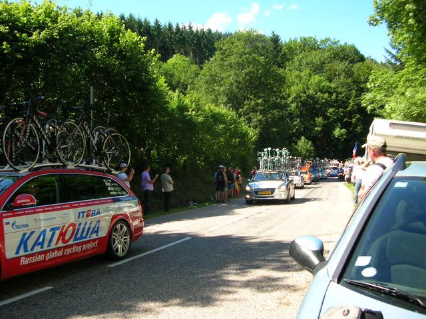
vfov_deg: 40.7
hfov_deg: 52.6
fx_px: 431
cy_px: 160
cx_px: 213
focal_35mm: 35
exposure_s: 1/323
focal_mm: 5.8
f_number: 2.8
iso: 50
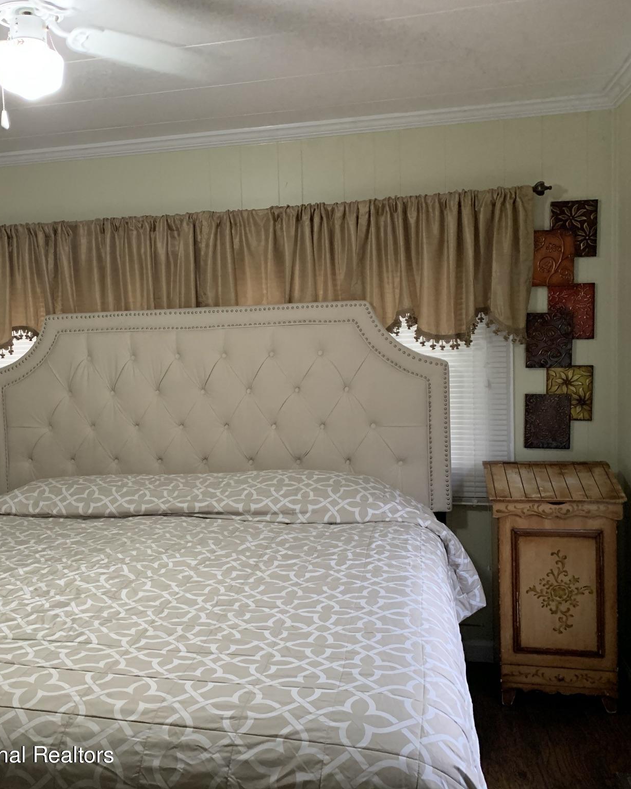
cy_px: 393
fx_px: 794
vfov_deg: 52.8
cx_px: 209
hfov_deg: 42.8
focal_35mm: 34
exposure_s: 1/40
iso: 400
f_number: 1.8
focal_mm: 4.25
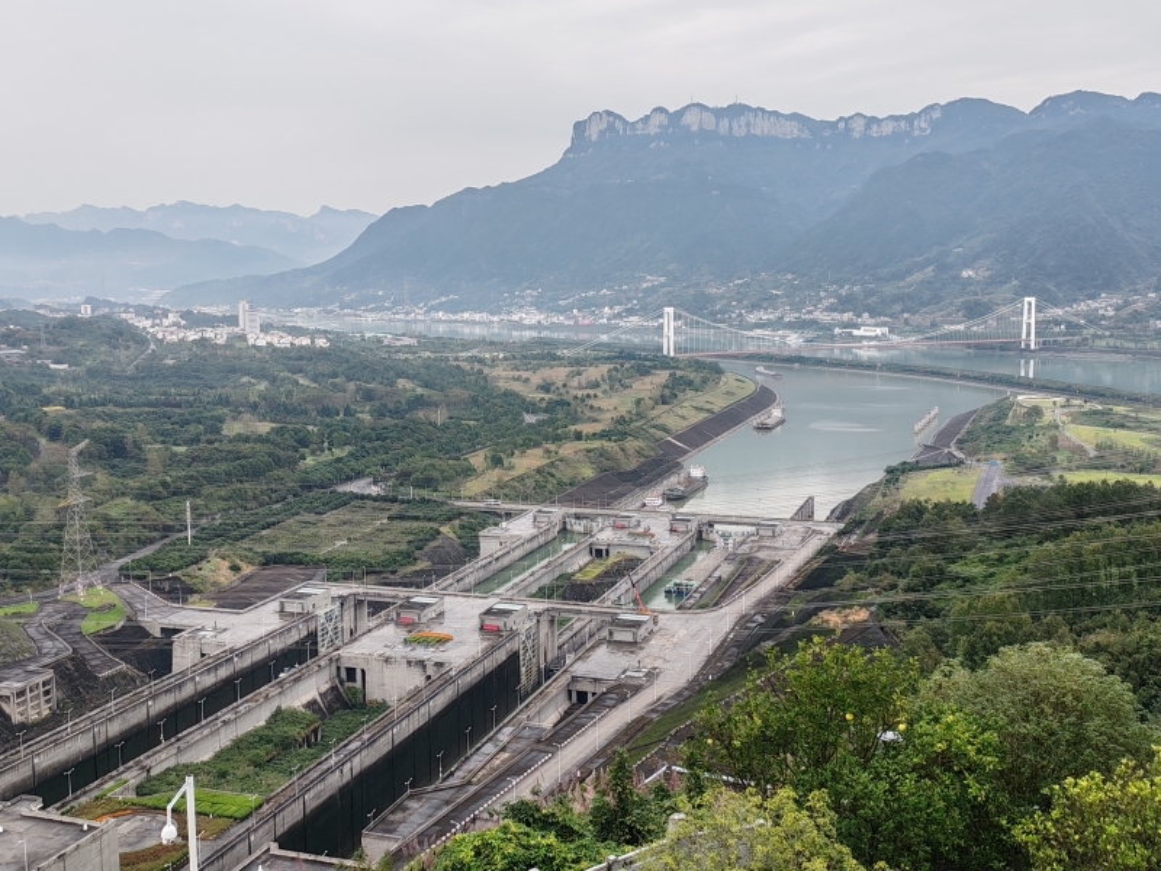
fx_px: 1308
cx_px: 580
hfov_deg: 47.9
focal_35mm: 39
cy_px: 436
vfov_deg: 36.8
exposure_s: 1/240
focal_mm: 6.12
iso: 50
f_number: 1.9
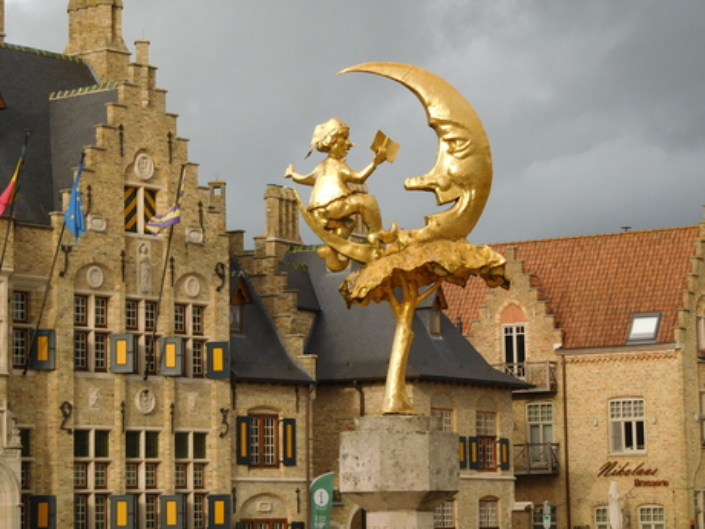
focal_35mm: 112
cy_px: 264
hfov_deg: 17.6
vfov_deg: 13.2
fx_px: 2281
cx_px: 352
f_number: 4.9
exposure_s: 1/200
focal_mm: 20
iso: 125
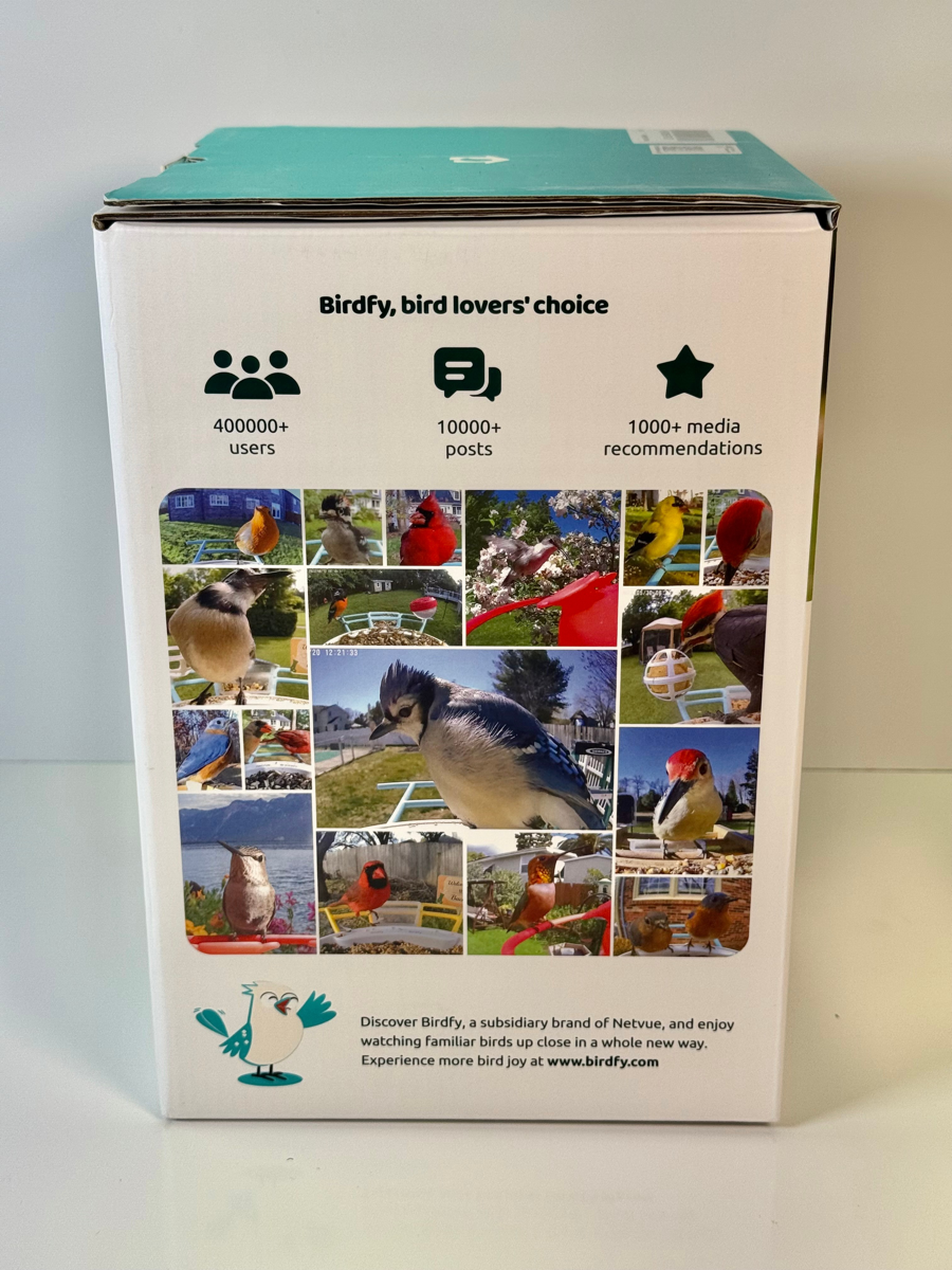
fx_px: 1760
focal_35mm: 48
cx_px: 476
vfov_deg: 39.7
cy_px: 635
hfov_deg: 30.3
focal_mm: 6.76
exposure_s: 1/463
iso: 64
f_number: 1.78
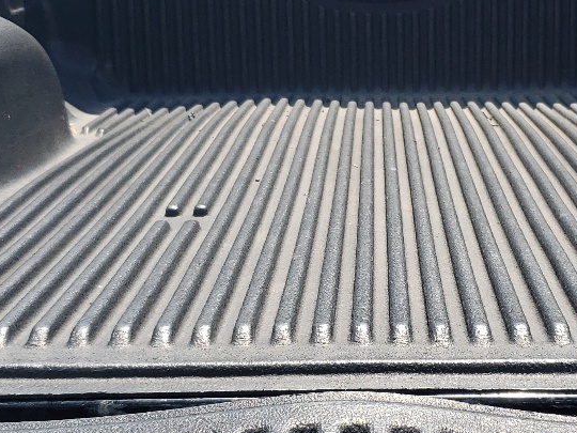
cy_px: 265
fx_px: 1283
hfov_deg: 25.2
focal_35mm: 77
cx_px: 370
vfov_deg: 19.1
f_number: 1.5
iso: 50
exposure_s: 1/1667
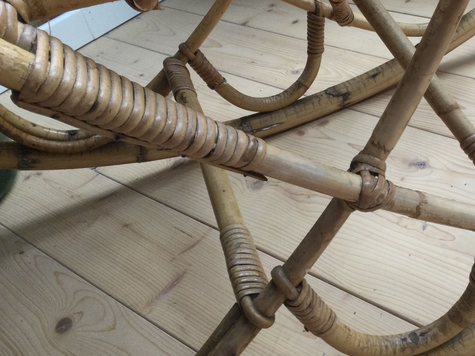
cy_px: 159
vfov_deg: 28.5
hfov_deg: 36.1
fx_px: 700
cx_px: 387
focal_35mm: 51
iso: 80
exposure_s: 1/33
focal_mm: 3.3
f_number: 2.4
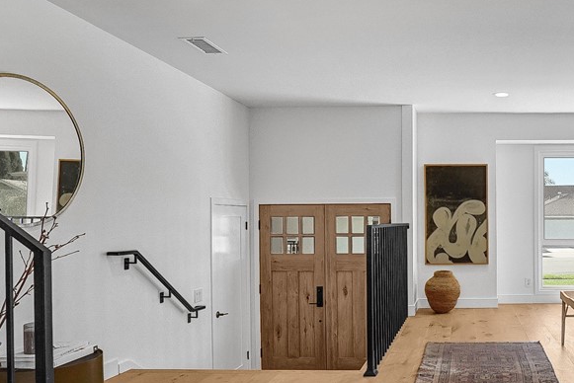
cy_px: 224
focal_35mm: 28
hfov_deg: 59.0
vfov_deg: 46.3
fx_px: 447
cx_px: 480
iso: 1000
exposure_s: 1/250
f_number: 8
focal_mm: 10
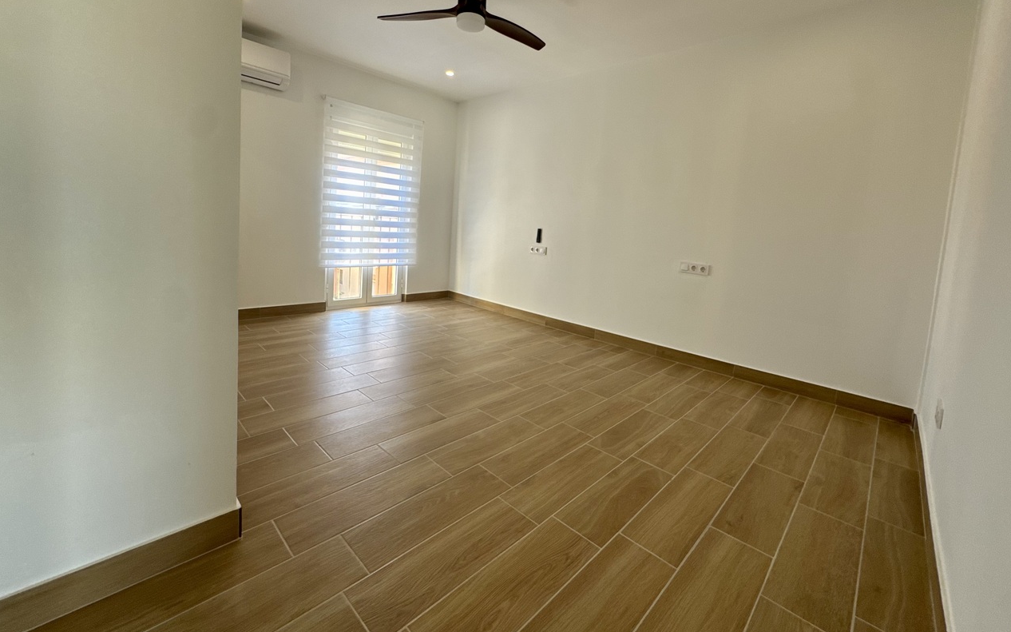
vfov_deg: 74.1
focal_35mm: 15
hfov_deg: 101.5
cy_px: 260
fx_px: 413
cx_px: 509
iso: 64
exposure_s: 1/99
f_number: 2.2
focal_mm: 2.22
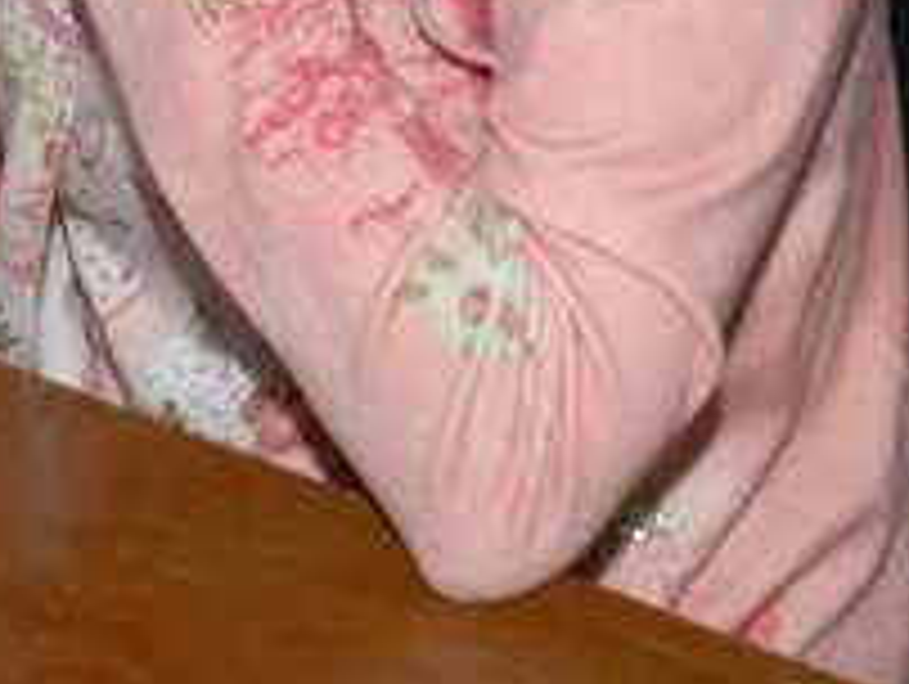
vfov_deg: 7.5
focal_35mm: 195
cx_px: 9
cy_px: -205
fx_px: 5127
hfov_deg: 10.1
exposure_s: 1/60
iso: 200
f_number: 8
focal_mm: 38
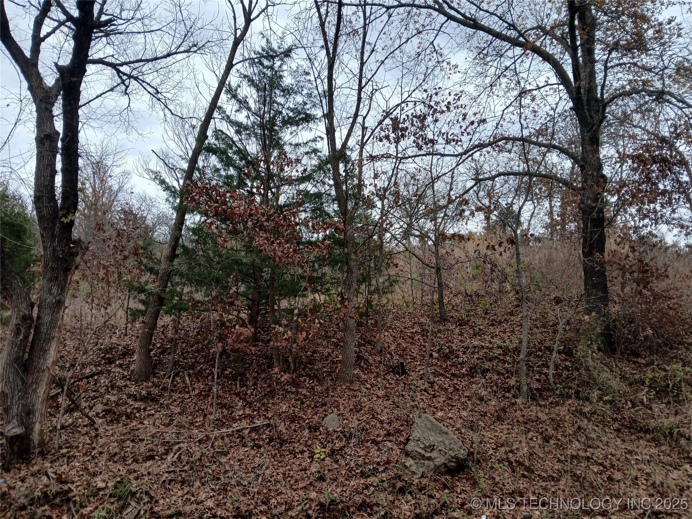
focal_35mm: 26
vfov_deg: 53.1
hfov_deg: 67.3
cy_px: 260
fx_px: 520
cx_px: 346
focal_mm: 3.98
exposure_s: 1/60
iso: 25
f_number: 1.8
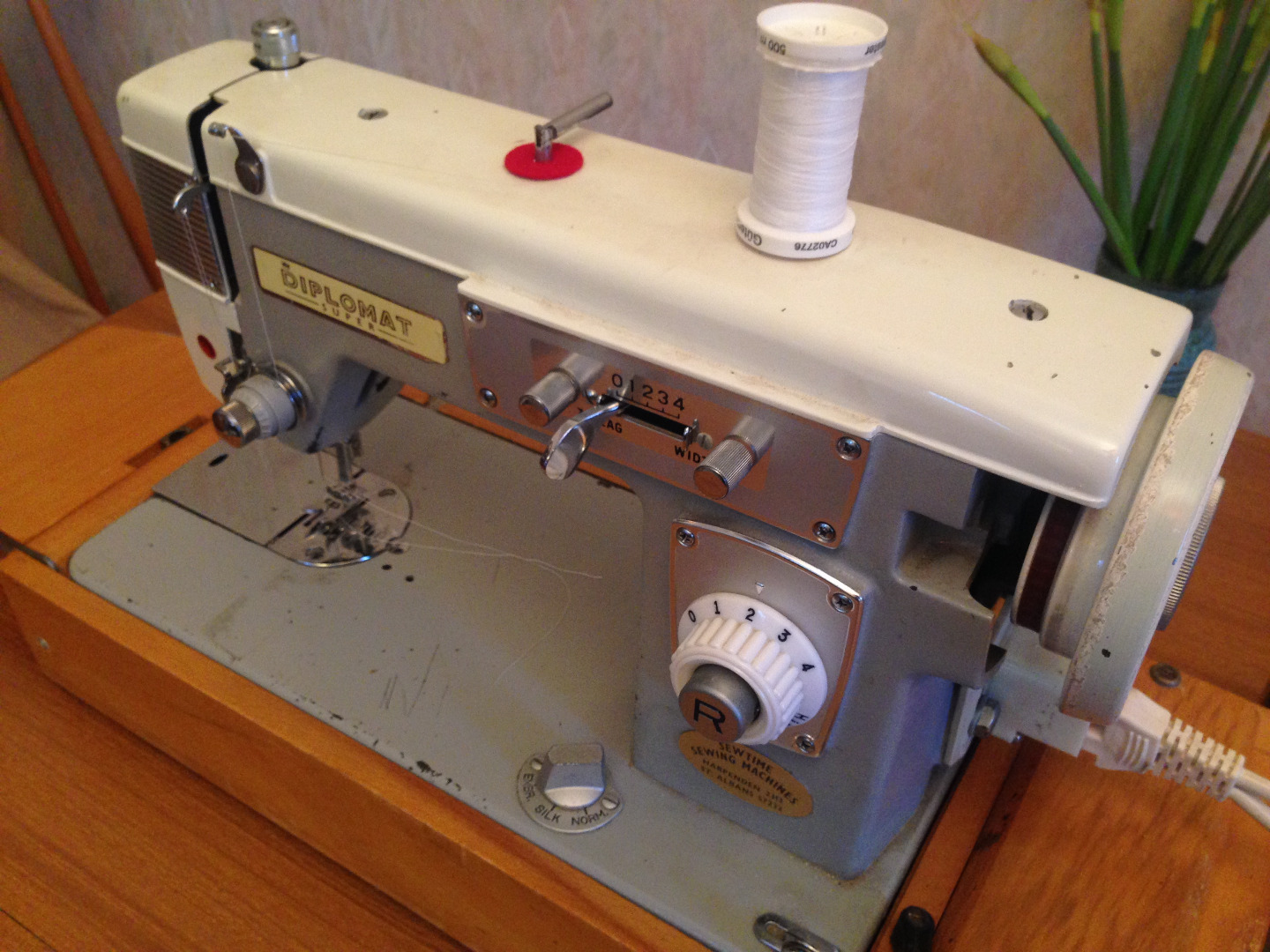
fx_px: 1211
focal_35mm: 33
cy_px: 476
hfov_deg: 55.4
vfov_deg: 42.9
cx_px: 635
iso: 200
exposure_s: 1/20
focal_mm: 4.12
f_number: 2.4
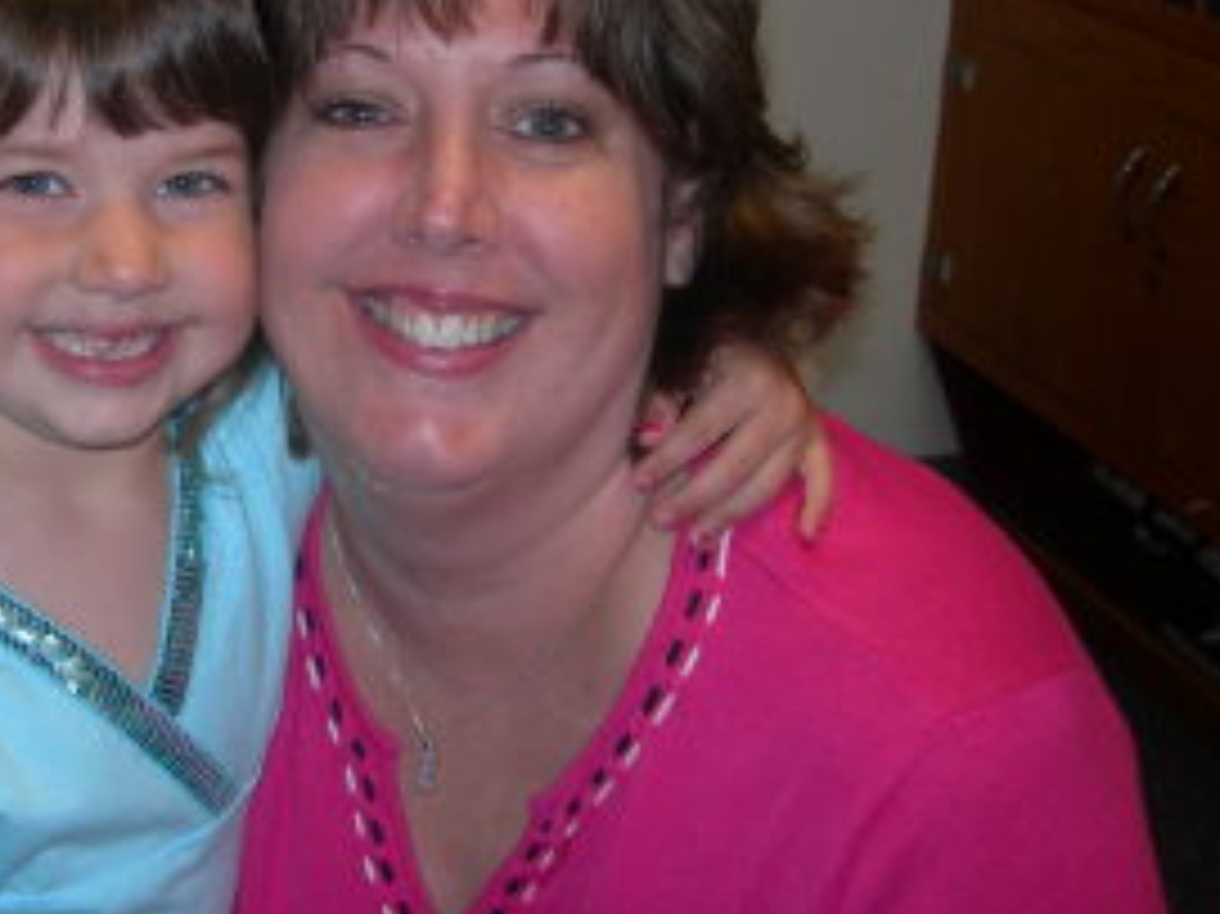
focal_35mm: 63
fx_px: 2219
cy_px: 425
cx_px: 234
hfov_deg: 30.0
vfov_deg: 23.3
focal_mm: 7.8
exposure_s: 1/60.1
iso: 50
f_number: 2.8
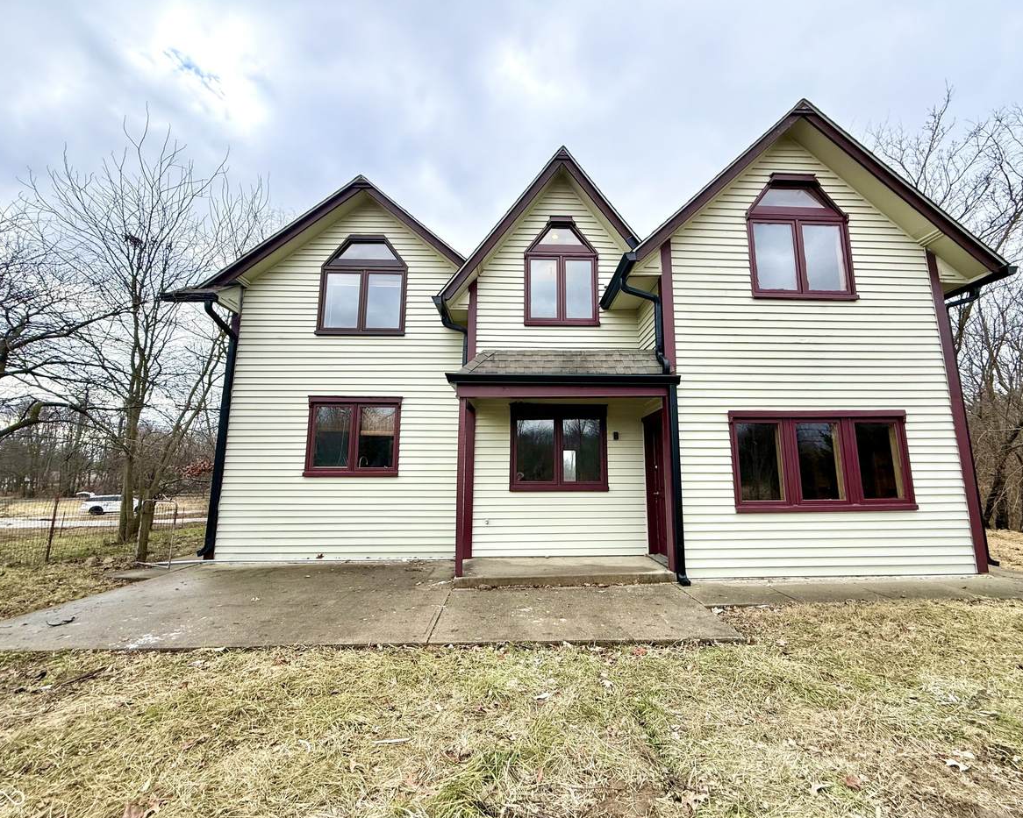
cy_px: 402
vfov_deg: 84.0
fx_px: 454
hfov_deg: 96.7
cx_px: 538
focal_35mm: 15
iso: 64
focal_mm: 2.22
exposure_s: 1/465
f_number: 2.2
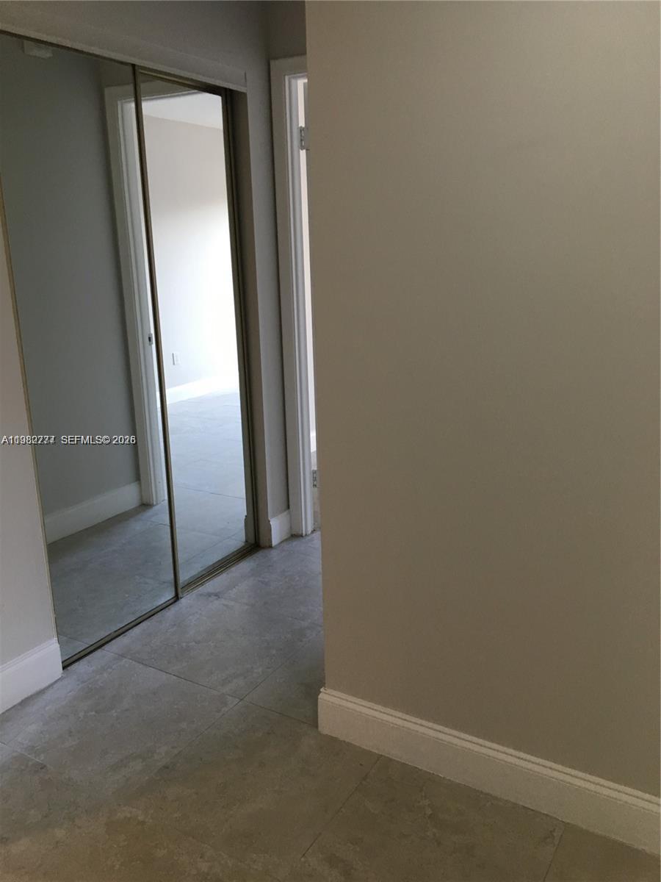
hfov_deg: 48.2
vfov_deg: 61.7
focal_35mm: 29
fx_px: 738
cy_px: 441
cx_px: 330
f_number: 2.2
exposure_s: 1/33
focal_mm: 4.15
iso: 64
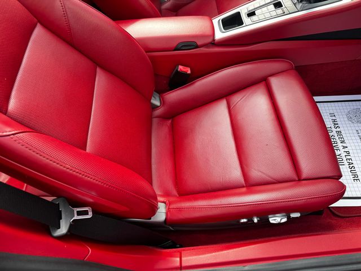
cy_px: 136
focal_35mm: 24
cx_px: 180
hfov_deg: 71.6
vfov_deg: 56.8
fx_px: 250
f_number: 1.78
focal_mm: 6.76
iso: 64
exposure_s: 1/232
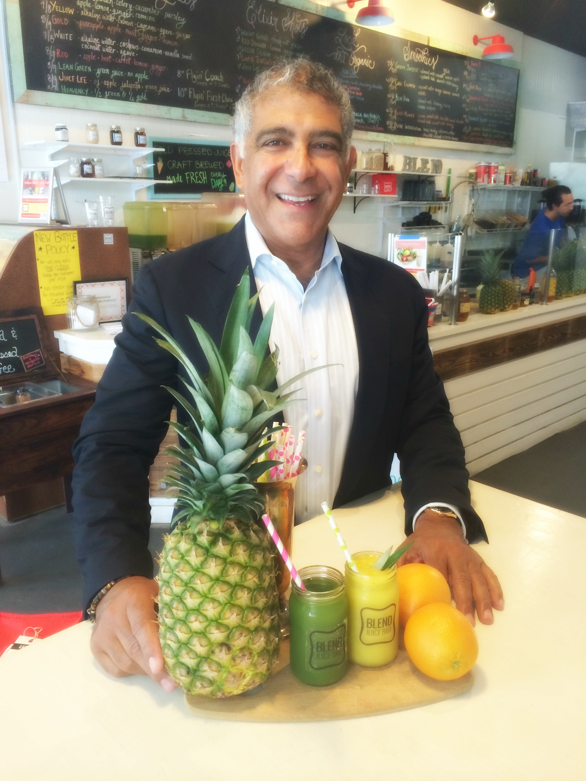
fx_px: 677
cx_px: 293
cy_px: 390
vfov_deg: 60.0
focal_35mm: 30
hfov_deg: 46.8
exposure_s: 1/30
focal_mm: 4.12
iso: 125
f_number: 2.2
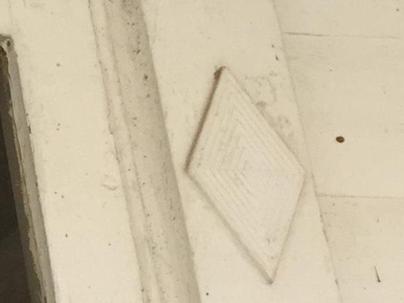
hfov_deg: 10.4
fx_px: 1914
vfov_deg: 9.0
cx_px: -580
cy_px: 217
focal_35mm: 164
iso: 32
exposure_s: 1/120
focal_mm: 4.15
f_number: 2.2
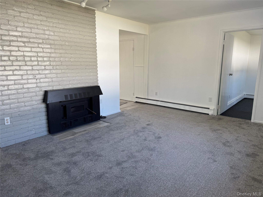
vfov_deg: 56.8
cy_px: 98
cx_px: 132
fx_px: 182
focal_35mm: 24
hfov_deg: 71.6
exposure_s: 1/121
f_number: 1.78
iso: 80
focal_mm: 6.76
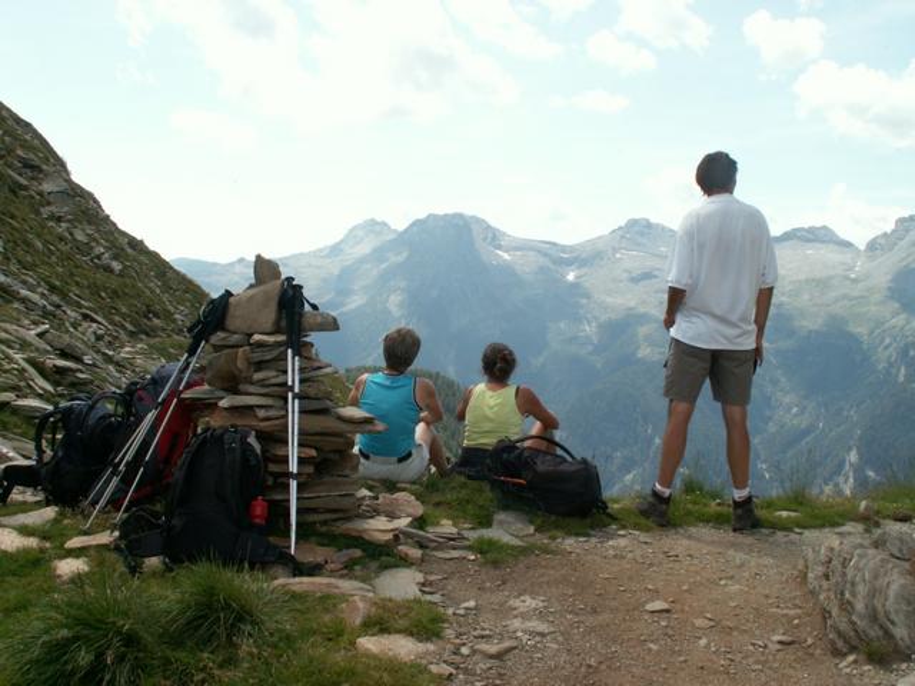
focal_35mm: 35
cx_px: 458
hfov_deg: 52.6
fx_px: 925
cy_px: 343
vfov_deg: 40.7
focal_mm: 5.86
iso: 50
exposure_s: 1/200
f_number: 5.6
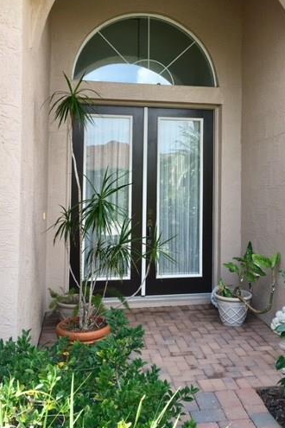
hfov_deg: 34.0
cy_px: 171
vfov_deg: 49.2
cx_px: 177
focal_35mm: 39
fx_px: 463
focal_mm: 4.15
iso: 25
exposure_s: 1/215
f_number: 2.2
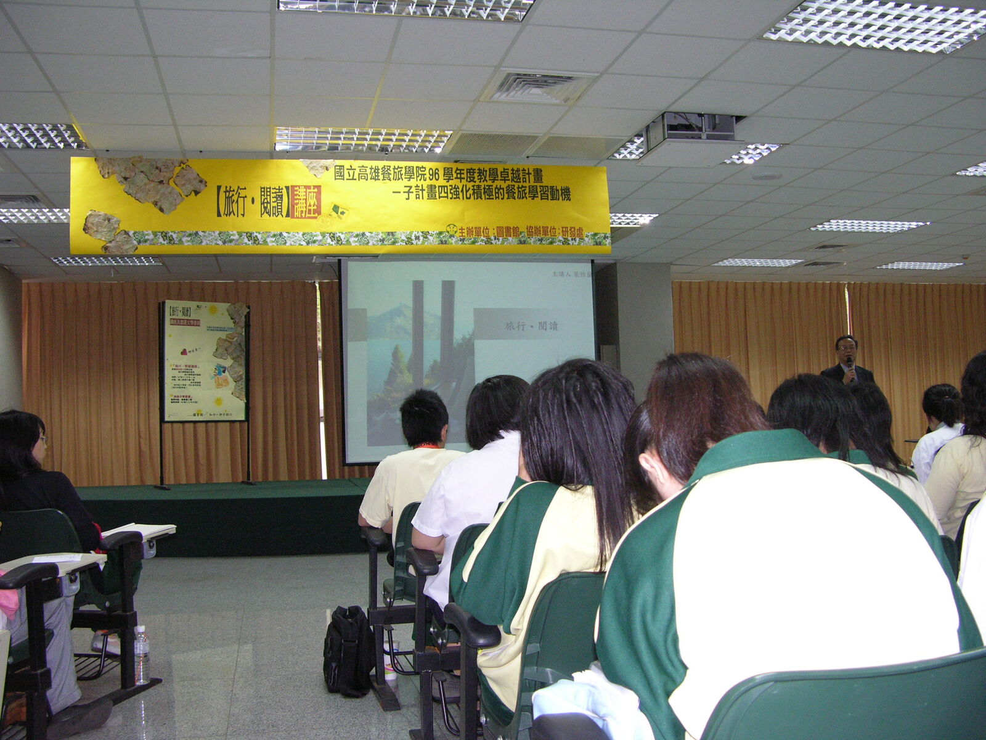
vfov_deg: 40.7
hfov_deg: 52.6
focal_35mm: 35
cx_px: 493
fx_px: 997
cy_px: 370
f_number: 2.8
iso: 200
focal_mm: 8.9
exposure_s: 1/60.1
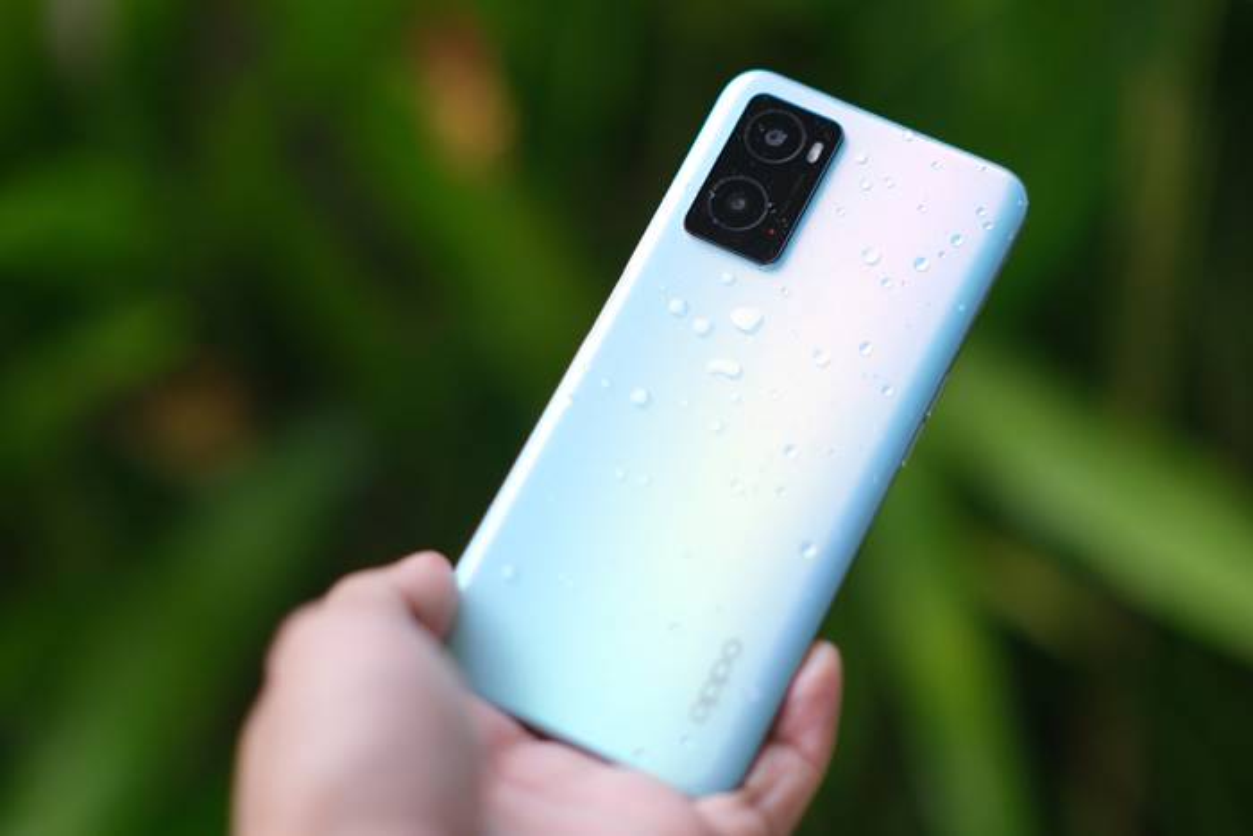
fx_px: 2924
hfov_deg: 24.2
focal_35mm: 84
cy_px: 418
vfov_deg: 16.3
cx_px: 626
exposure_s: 1/640
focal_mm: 56
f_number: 1.4
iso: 800
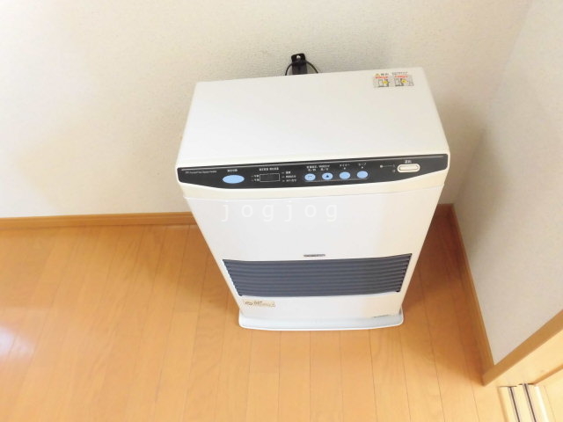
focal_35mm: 24
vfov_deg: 56.8
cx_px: 282
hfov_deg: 71.6
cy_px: 211
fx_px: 390
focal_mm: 4.3
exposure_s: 1/30
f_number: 3.1
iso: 400
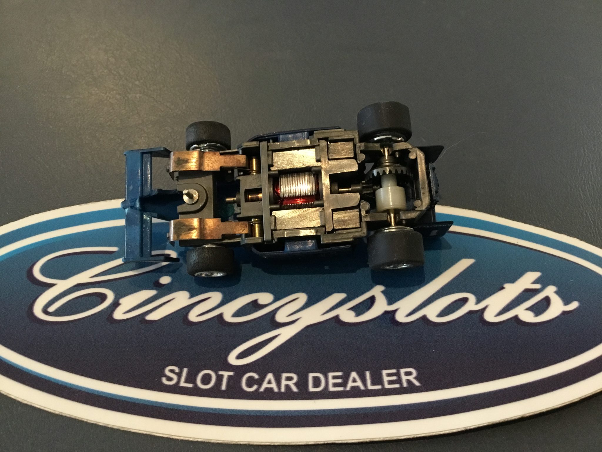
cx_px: 301
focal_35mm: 31
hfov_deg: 58.4
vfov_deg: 45.4
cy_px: 226
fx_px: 539
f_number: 2.4
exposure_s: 1/15
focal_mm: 3.3
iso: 200
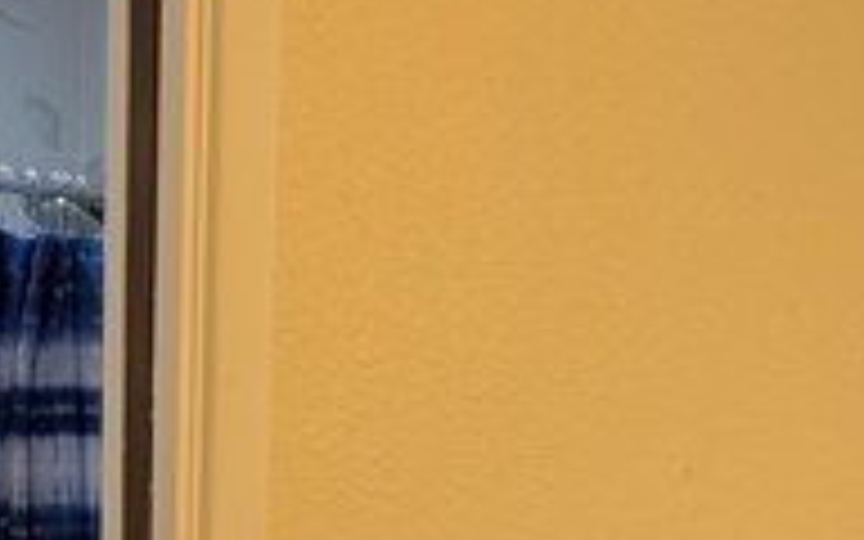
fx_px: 2001
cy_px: 799
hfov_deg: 23.9
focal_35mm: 85
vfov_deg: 14.4
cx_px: 158
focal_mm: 6.9
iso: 41
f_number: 1.68
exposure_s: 1/24
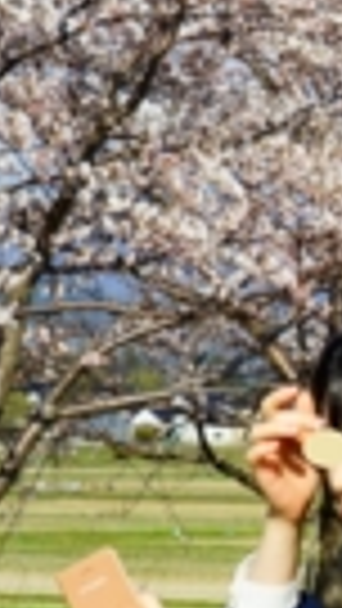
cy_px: 892
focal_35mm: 305
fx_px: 4914
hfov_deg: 3.8
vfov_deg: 7.0
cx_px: 1143
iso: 100
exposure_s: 1/125
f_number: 11
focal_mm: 49
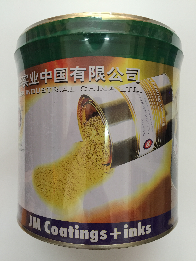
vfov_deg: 61.7
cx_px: 98
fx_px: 219
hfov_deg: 48.2
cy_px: 130
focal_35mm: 29
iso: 160
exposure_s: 1/33
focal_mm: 4.15
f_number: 2.2
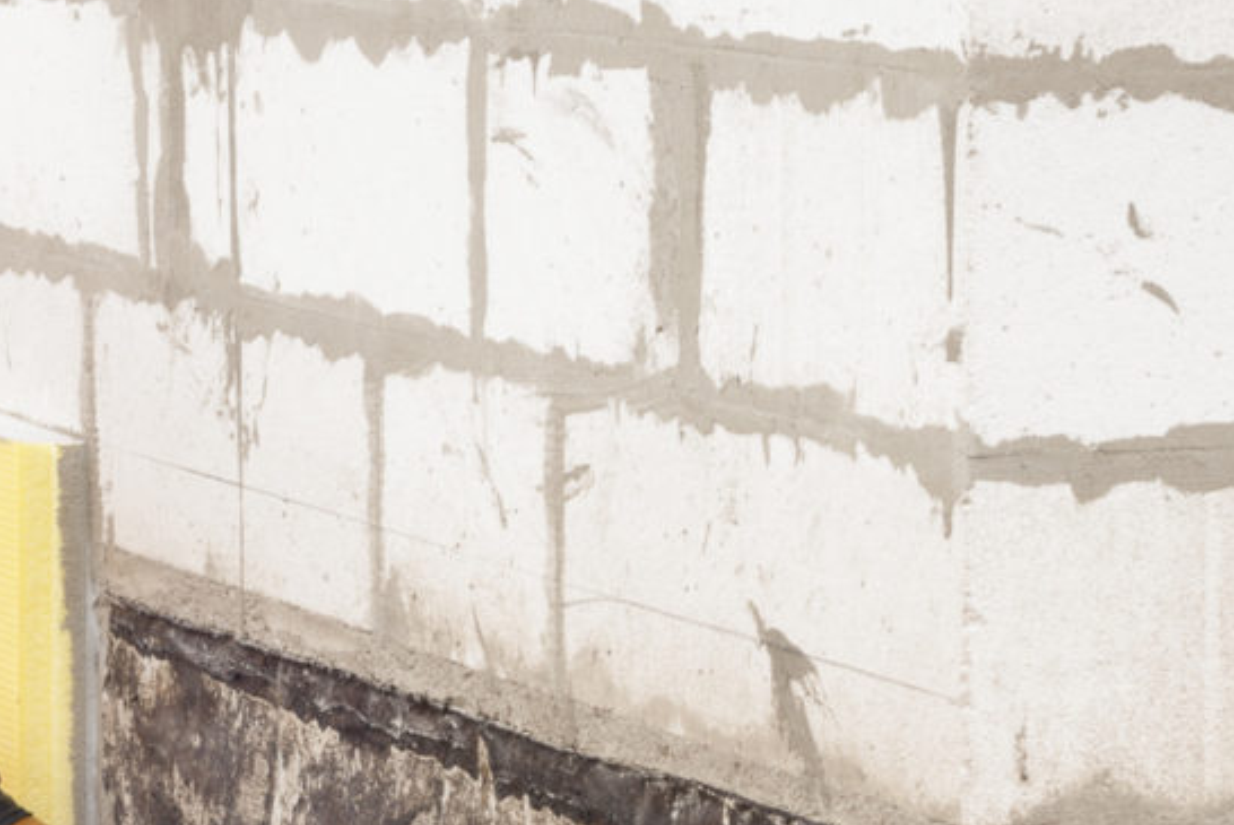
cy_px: 728
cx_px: 228
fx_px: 7238
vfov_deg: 6.5
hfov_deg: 9.7
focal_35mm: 211
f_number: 10
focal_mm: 50
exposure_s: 1/10
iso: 100
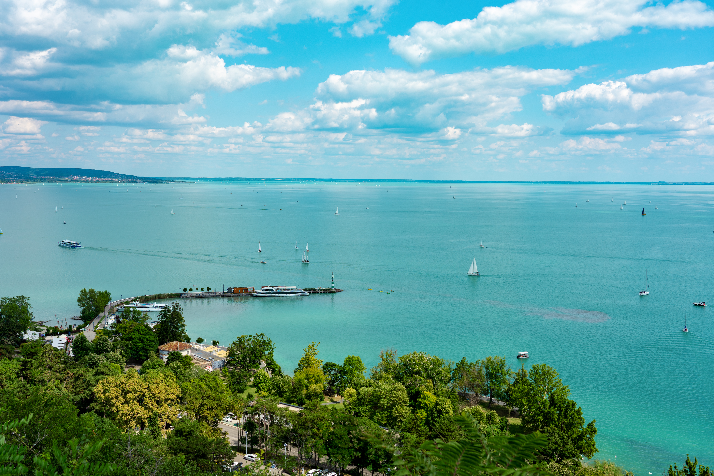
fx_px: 674
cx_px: 357
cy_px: 238
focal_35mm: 34
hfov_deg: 55.8
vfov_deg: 38.9
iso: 100
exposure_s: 1/400
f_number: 7.1
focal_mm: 34
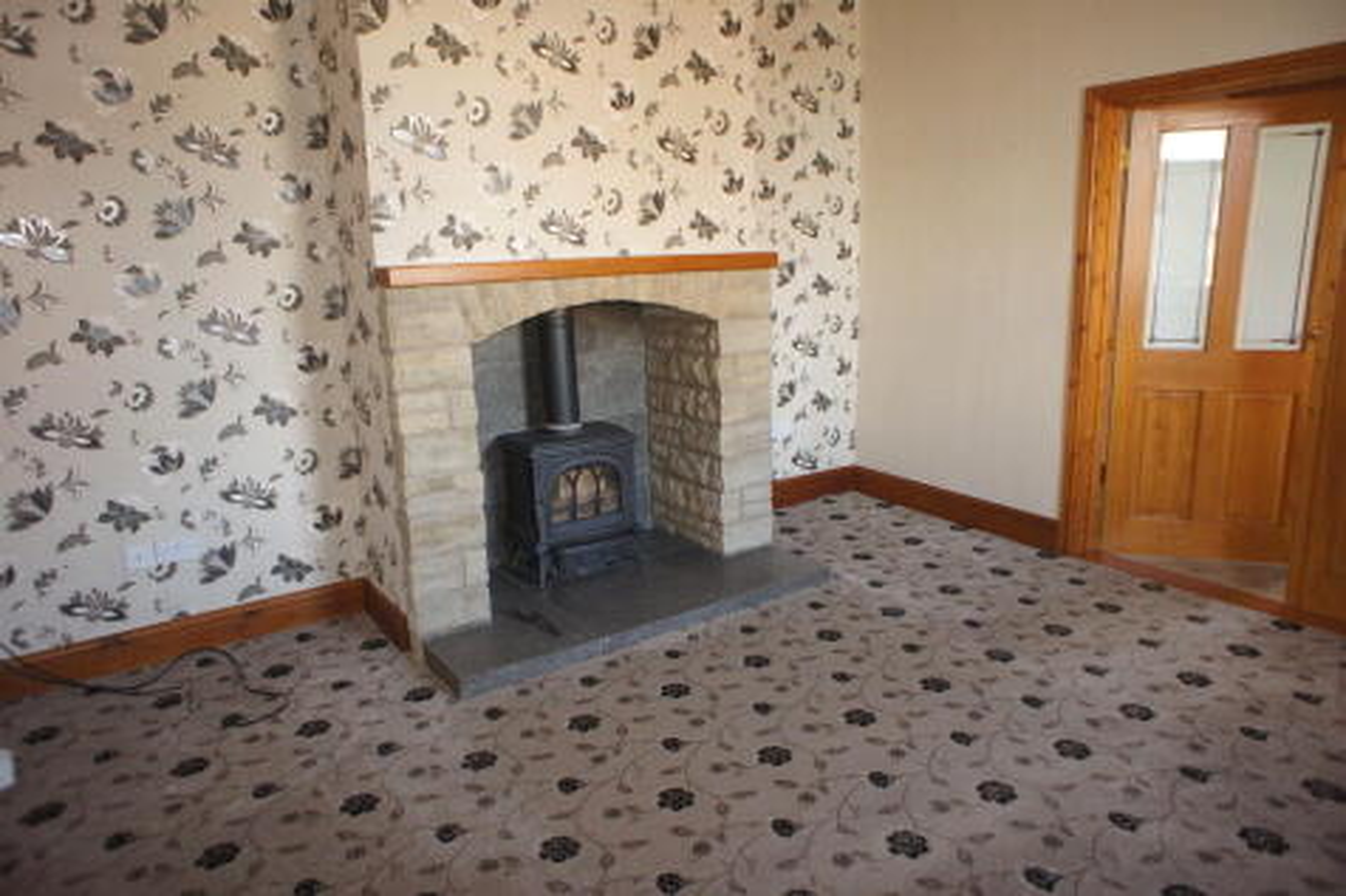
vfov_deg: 53.1
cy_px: 448
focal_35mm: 24
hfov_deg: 73.8
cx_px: 673
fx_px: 897
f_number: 3.2
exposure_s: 1/80
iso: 800
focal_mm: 16
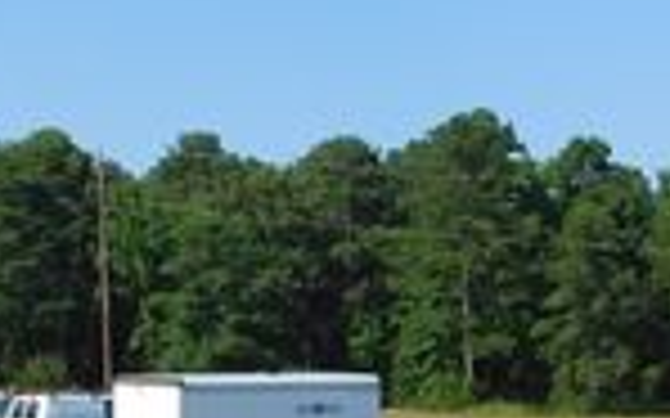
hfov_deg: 19.3
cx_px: 517
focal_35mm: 107
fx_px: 1953
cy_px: 411
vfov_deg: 12.1
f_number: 6.4
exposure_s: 1/400
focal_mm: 5.3
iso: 125
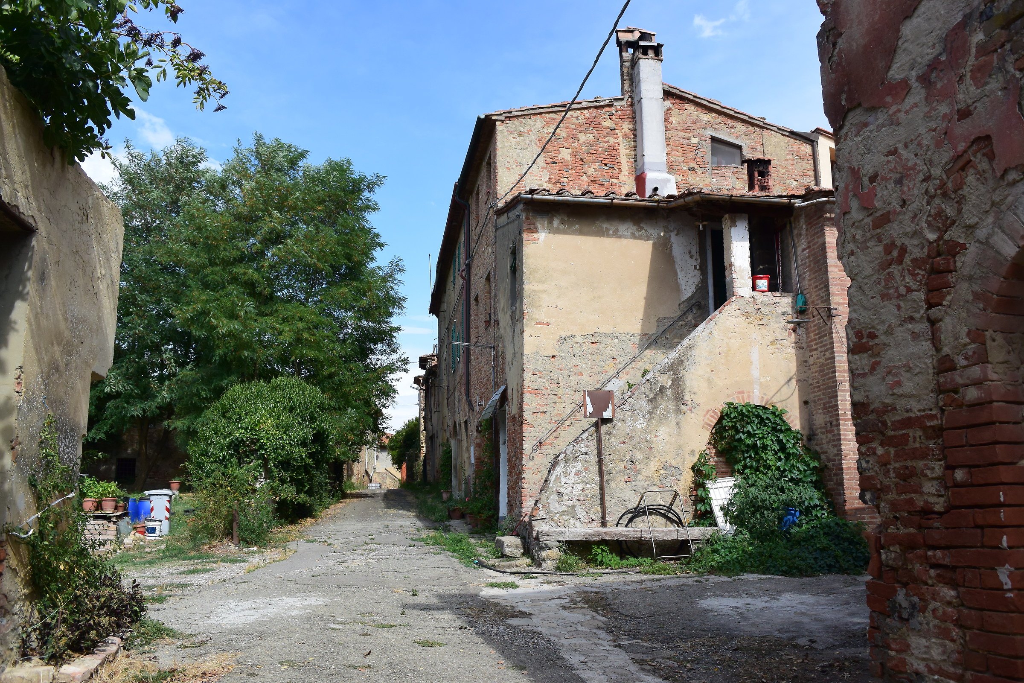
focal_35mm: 29
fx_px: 825
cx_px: 512
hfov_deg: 63.7
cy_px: 342
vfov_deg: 45.0
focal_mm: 10.9
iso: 160
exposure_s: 1/640
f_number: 4.5
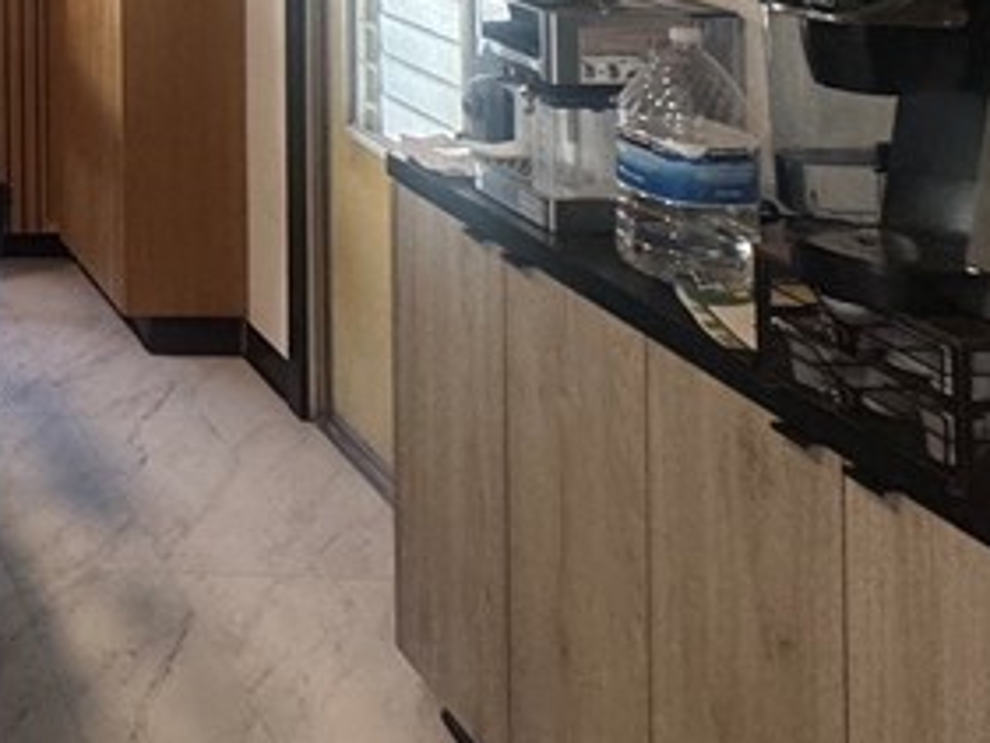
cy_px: -317
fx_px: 1459
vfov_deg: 23.7
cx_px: -409
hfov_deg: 28.1
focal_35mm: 51
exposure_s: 1/120
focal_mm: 2.22
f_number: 2.2
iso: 250
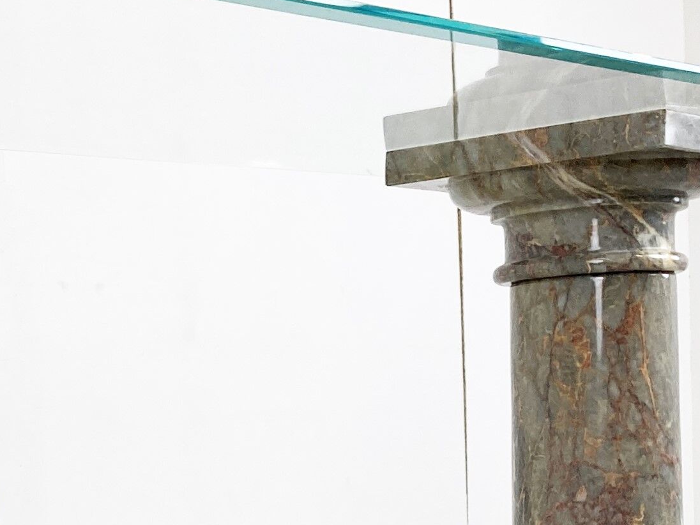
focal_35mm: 100
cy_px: 652
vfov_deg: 14.3
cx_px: -64
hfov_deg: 18.9
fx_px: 2022
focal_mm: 3.99
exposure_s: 1/100
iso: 40
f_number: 1.8
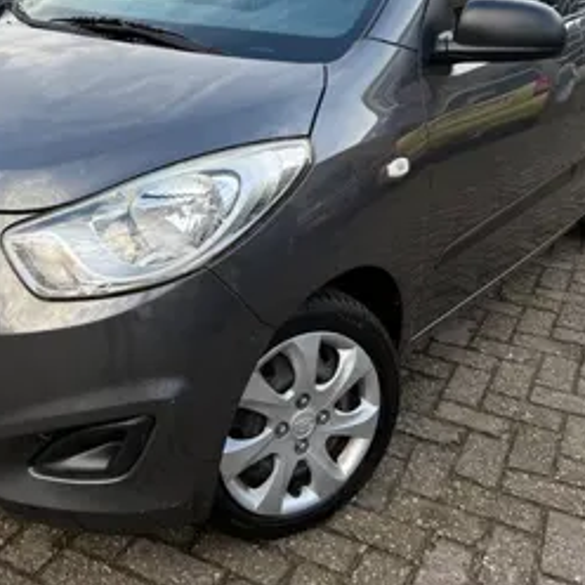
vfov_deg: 40.1
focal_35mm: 41
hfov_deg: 40.7
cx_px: 222
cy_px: 170
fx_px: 784
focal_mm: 6.76
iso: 64
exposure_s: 1/222
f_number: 1.78
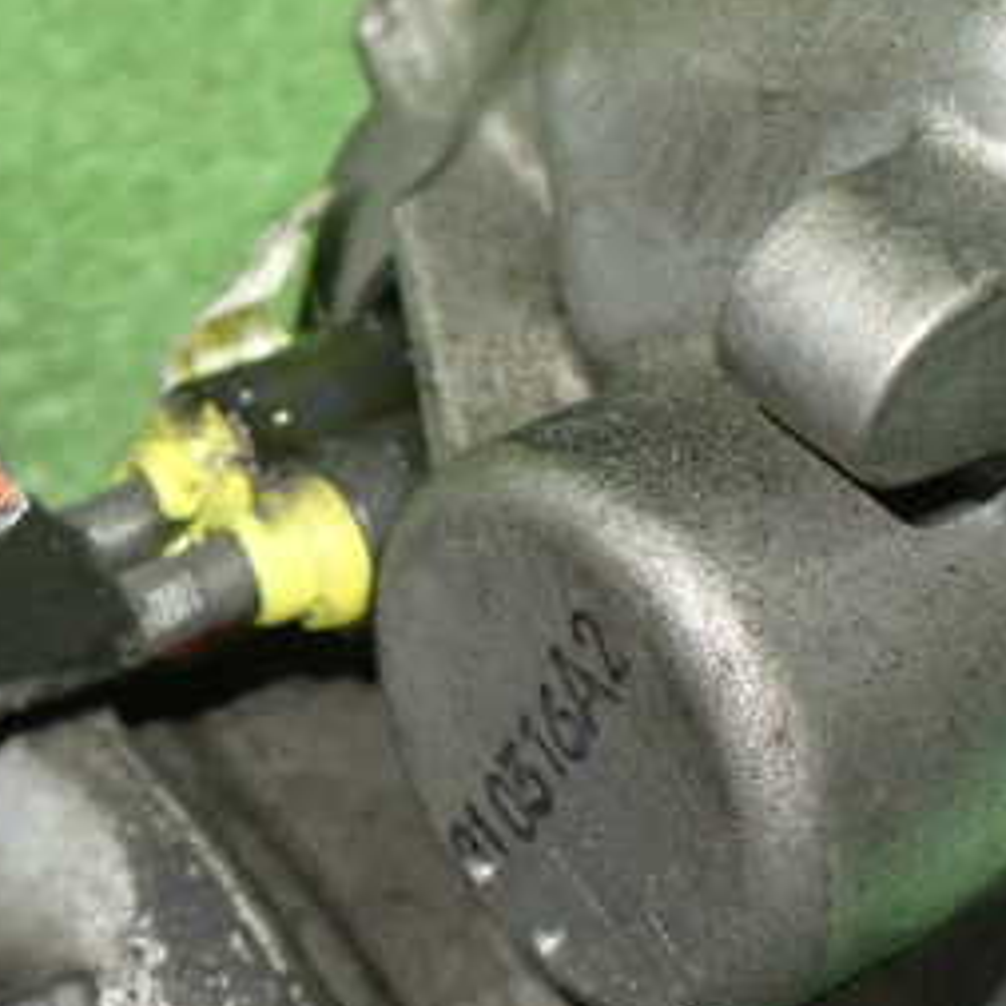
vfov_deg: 27.3
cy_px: 529
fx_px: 2071
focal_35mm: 63
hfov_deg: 25.8
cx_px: -16
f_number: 2.3
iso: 800
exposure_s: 1/80
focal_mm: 5.4
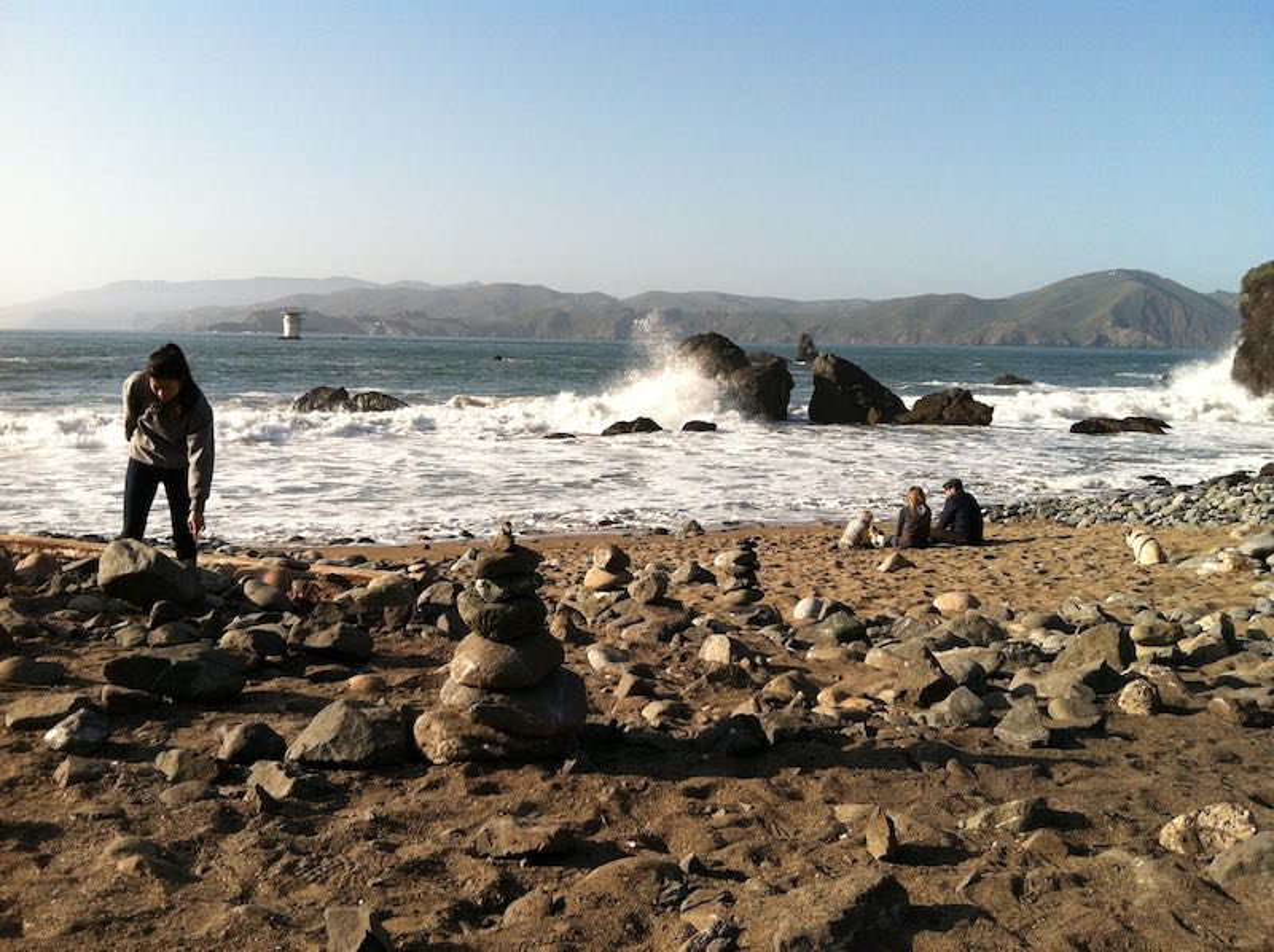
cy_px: 476
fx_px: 1287
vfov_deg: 40.6
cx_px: 637
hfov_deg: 52.7
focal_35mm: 35
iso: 80
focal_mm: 3.85
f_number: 2.8
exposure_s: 1/1304
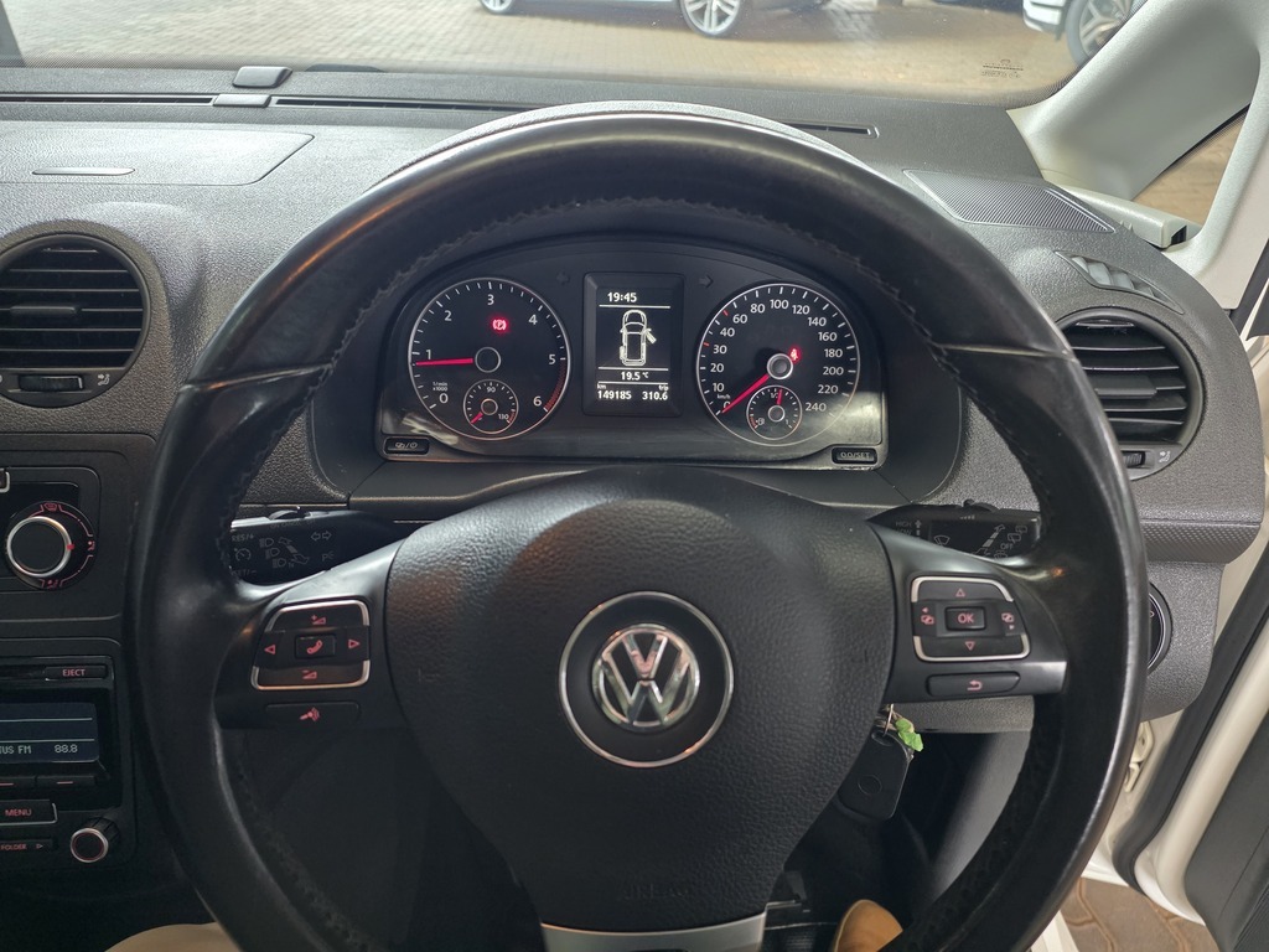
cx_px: 634
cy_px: 476
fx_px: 843
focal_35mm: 23
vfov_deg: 58.9
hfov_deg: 73.9
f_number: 1.7
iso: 800
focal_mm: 6.25
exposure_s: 1/100
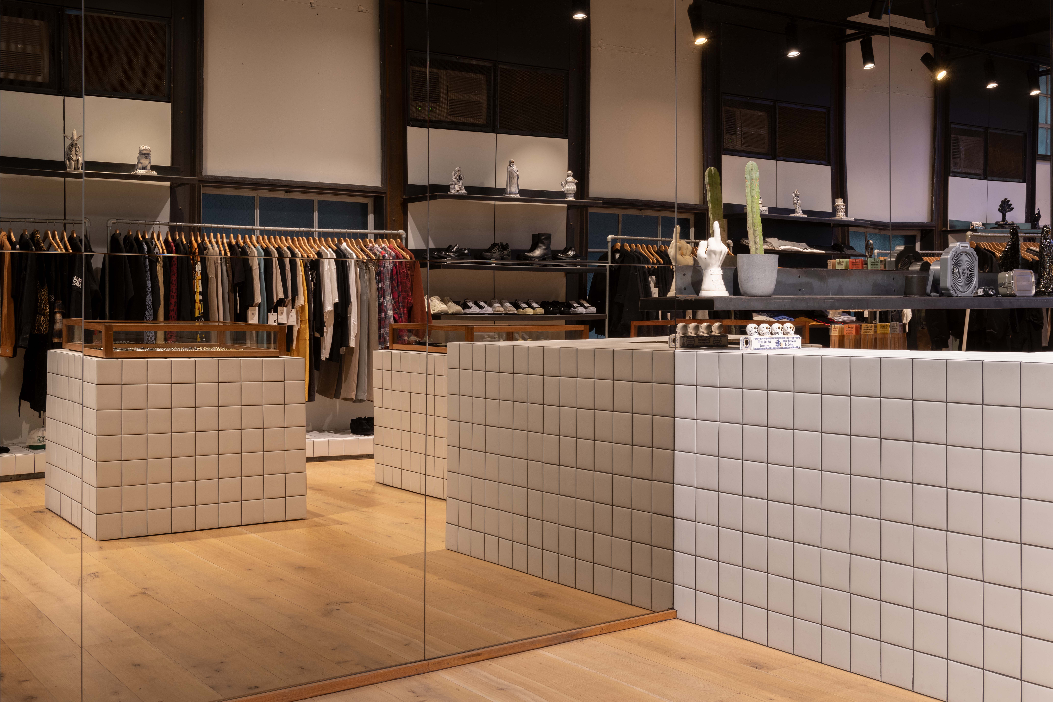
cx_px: 526
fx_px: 1111
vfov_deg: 35.1
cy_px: 351
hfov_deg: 50.7
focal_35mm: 38
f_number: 13
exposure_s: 1
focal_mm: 38
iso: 200
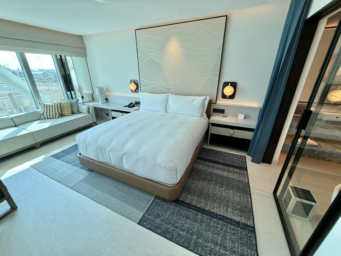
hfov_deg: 102.1
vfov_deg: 85.7
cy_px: 128
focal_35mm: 14
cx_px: 170
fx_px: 138
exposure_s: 1/100
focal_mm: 2.22
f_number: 2.2
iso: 50
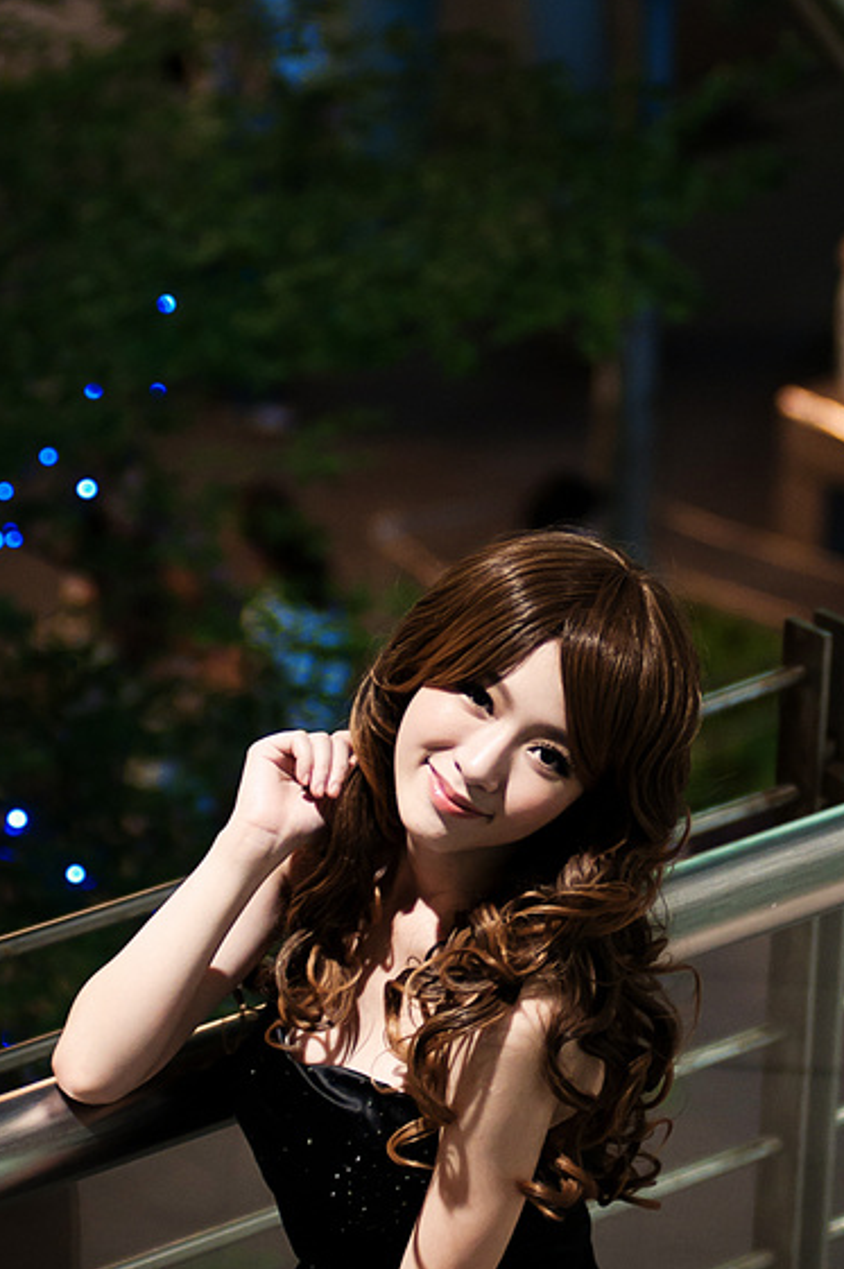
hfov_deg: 6.3
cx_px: 611
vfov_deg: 9.4
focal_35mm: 219
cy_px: 728
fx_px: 7715
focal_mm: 80
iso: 1000
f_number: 2.8
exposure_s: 1/60
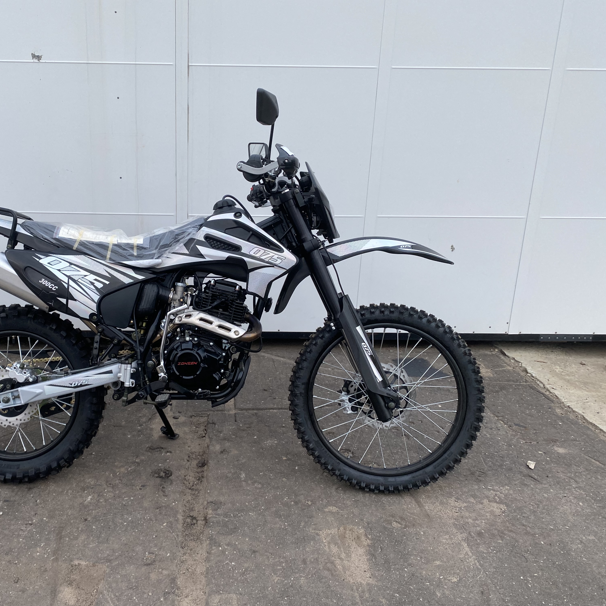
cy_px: 300
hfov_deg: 51.6
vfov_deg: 52.5
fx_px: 614
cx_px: 204
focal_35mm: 31
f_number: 1.8
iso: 100
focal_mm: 4.25
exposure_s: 1/121
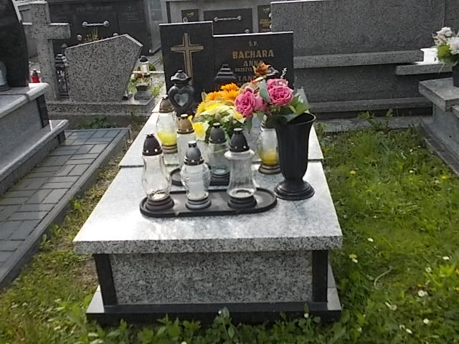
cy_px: 172
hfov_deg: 49.0
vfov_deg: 37.7
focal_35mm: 38
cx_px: 230
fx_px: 504
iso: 80
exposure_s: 1/320
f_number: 3.1
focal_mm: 5.3
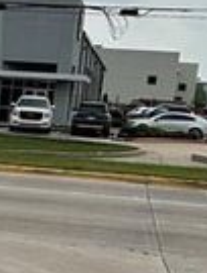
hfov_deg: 10.8
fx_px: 1016
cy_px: 242
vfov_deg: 15.2
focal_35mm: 128
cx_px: -183
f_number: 1.5
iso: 50
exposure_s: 1/6579
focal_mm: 5.7
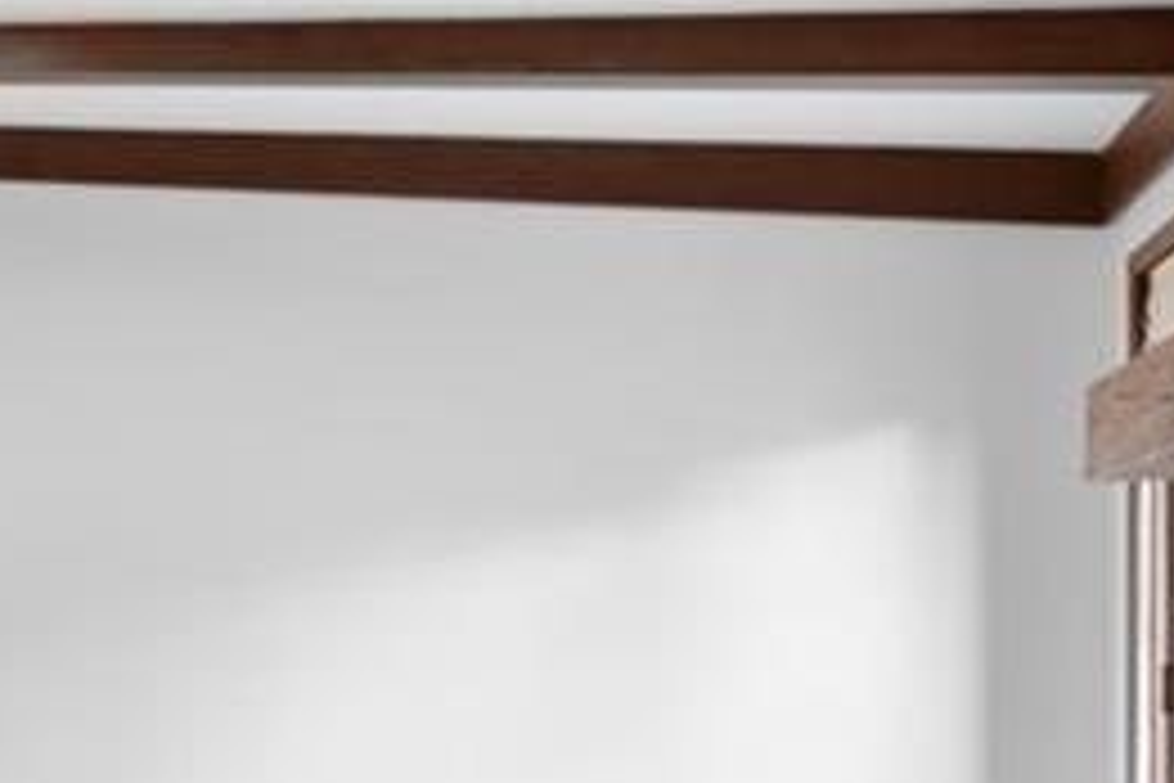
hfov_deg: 23.1
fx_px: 1793
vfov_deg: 24.3
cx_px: -850
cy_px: 587
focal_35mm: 55
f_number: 7.1
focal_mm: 14
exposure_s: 1/2
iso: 320
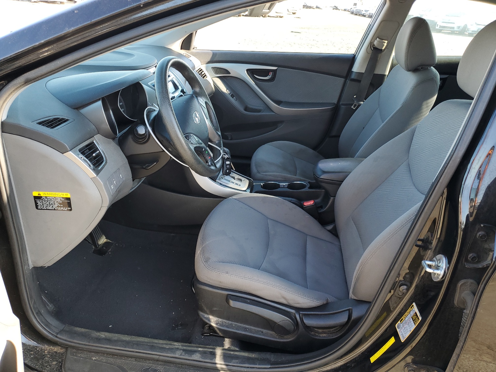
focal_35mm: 26
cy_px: 186
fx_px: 373
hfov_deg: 67.3
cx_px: 248
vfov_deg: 53.1
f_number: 1.5
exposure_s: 1/179
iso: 50
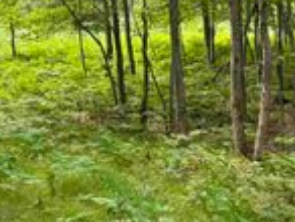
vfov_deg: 17.6
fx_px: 700
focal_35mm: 82
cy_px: -7
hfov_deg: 23.8
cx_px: 154
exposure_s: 1/311
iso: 80
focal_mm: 6.76
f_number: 1.78
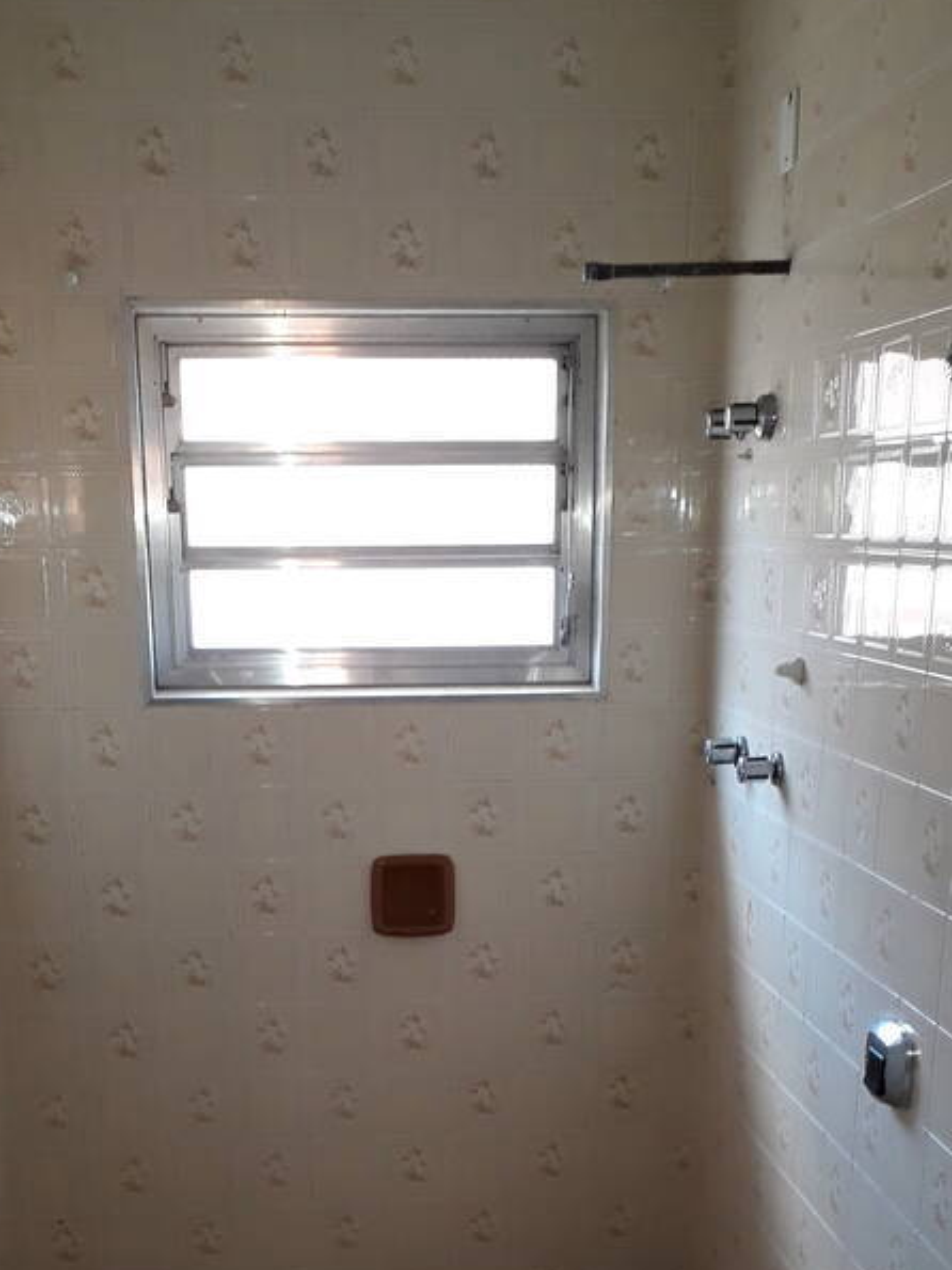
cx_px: 455
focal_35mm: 49
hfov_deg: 29.7
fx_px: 1797
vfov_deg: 36.7
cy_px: 1121
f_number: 1.9
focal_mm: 3.6
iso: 100
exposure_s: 1/33
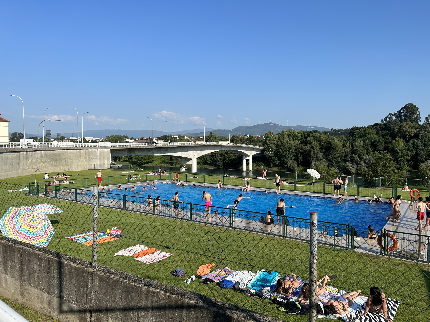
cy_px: 161
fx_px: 323
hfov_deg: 67.3
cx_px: 215
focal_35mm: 26
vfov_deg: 53.1
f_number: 1.5
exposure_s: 1/4274
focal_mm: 5.7
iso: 50
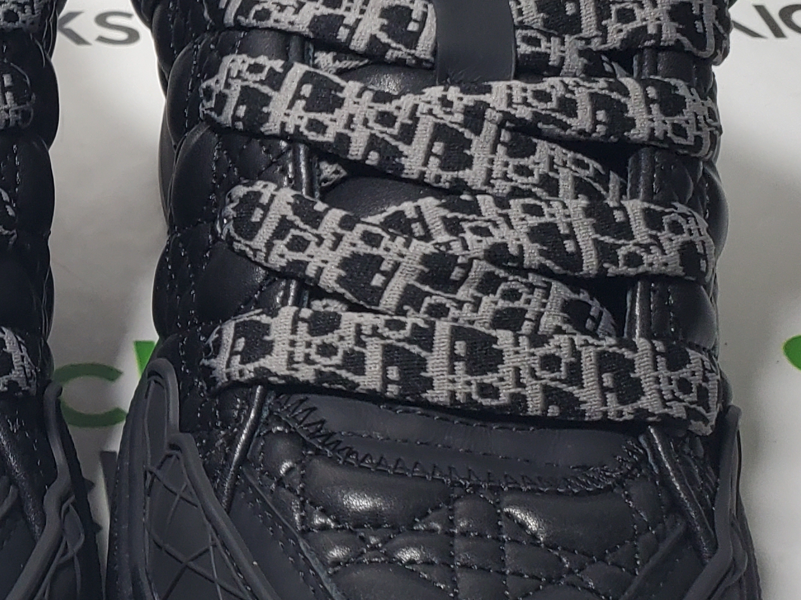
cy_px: 296
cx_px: 3
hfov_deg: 22.7
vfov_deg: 17.8
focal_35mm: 83
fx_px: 1920
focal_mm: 4.3
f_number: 2.4
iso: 50
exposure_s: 1/176
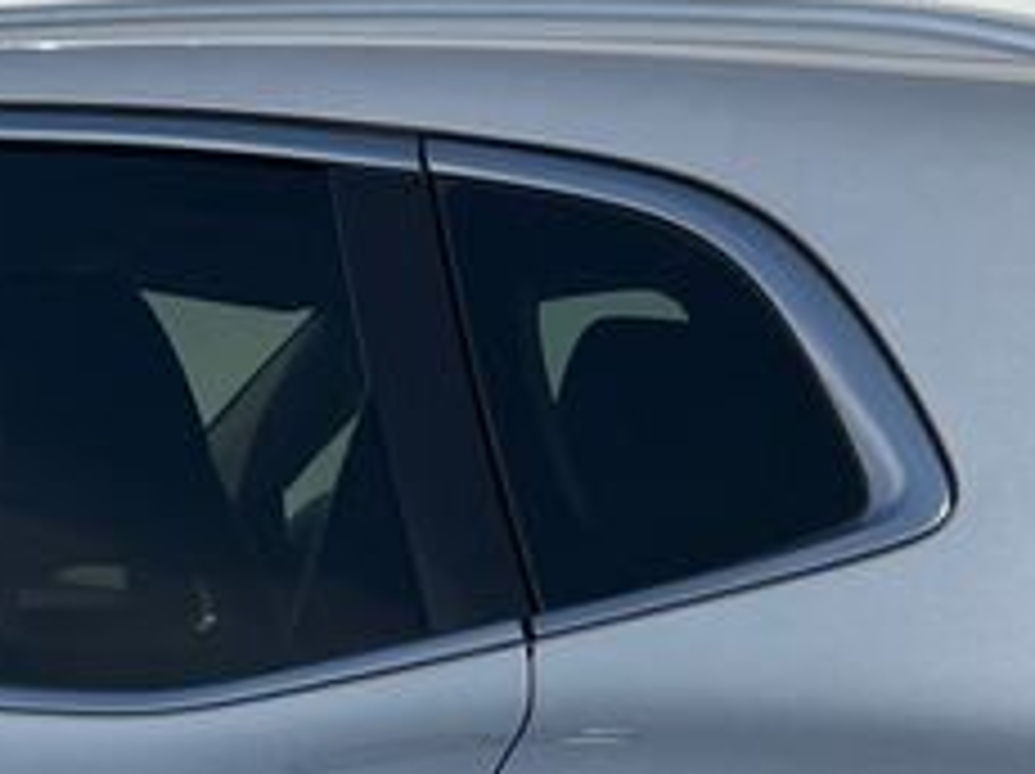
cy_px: 1310
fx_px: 3465
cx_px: 616
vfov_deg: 11.9
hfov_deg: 17.0
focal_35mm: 116
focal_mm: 5.1
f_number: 1.6
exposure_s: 1/6173
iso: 50
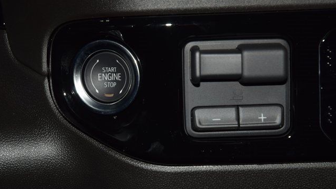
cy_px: 87
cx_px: 169
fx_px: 989
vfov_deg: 10.9
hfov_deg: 19.3
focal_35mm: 111
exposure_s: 1/125
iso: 100
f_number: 8
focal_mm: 70
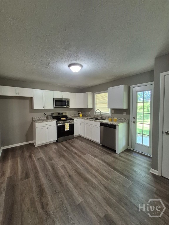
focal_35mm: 13
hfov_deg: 89.9
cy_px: 112
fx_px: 85
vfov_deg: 106.2
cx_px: 84
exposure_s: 1/60
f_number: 2.2
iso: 200
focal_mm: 1.74
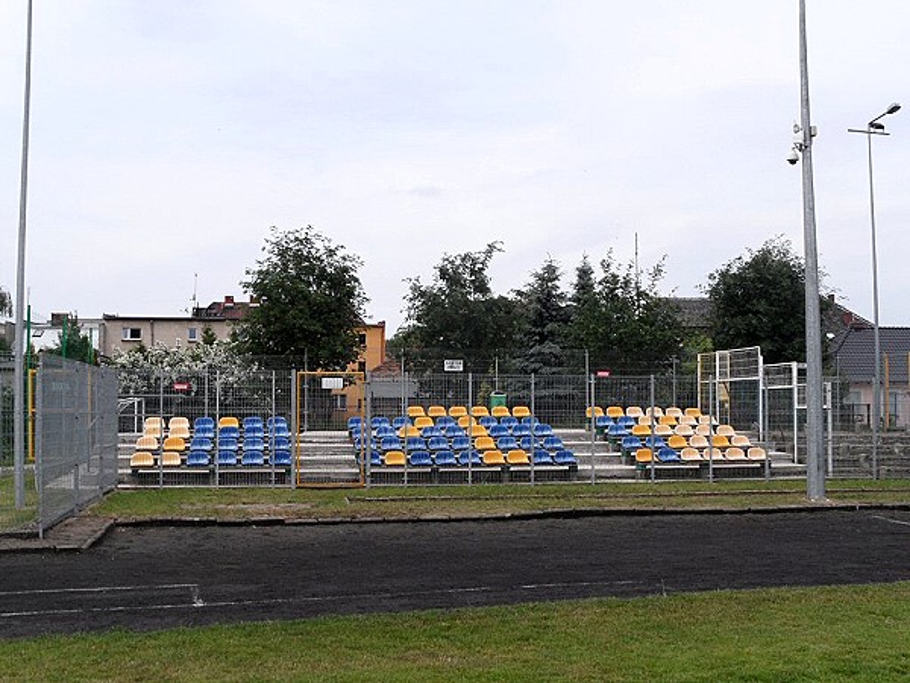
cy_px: 342
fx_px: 1052
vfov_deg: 36.0
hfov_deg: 46.8
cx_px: 455
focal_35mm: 40
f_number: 5.2
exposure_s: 1/500
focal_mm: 6.5
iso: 80
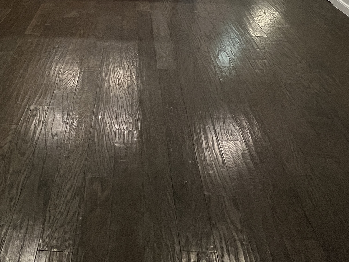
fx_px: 353
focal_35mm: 35
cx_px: 111
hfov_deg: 51.5
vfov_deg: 32.0
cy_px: -70
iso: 125
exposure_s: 1/60
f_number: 1.8
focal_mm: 1.57
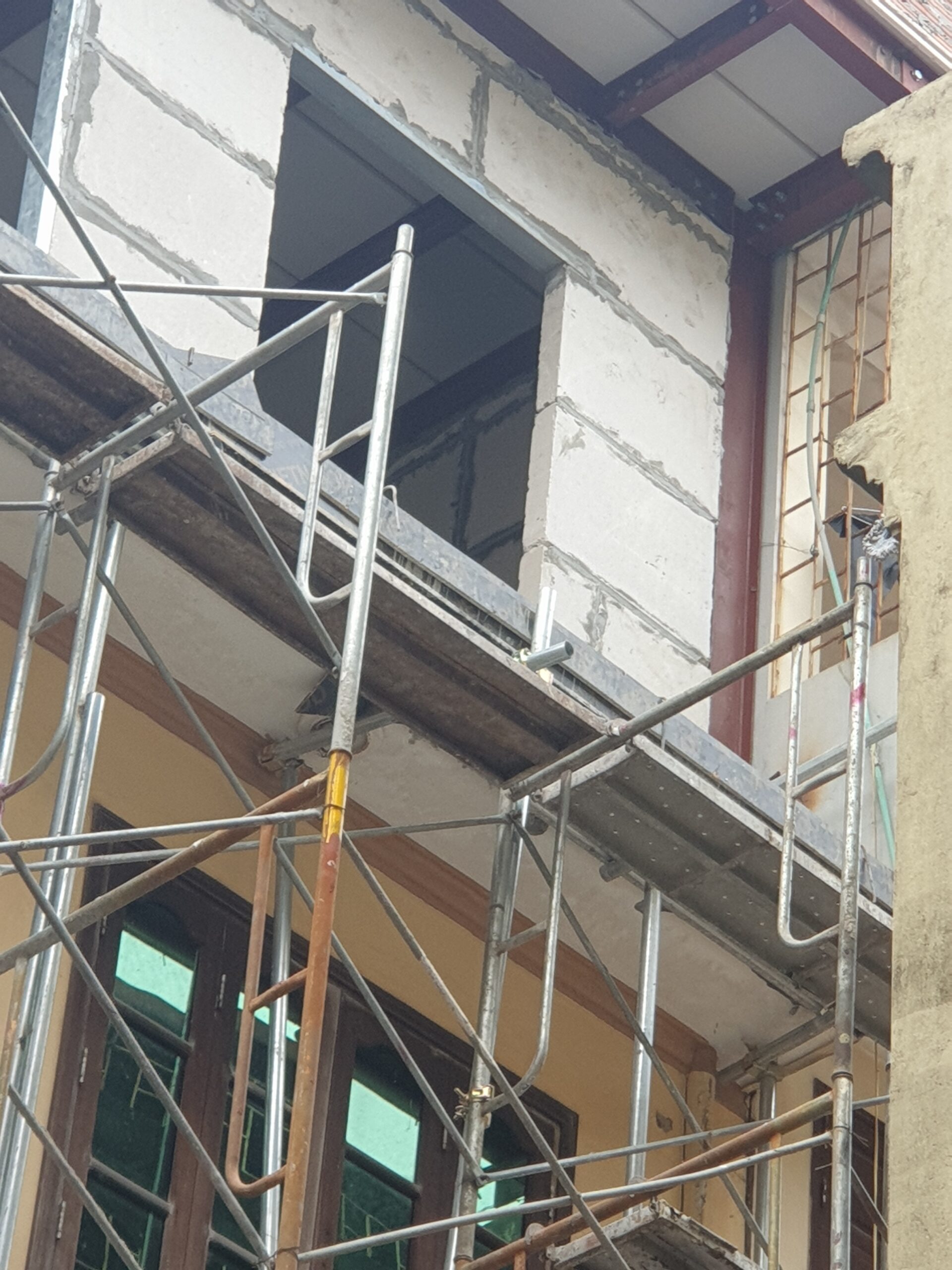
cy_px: 635
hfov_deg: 28.0
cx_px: 476
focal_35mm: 52
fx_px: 1907
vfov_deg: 36.8
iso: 100
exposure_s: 1/120
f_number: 2.4
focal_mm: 6
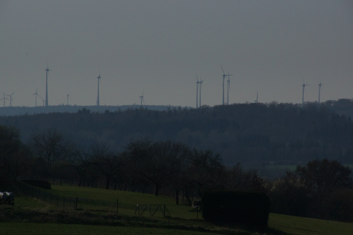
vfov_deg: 4.6
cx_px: 176
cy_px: 118
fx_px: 2941
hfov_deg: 6.9
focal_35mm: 300
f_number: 16
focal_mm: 200
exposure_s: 1/1000
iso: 400
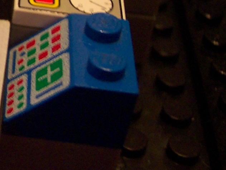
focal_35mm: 125
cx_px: -66
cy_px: 11
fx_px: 817
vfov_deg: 11.8
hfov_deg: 15.1
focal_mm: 8
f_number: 2.8
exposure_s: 1/8
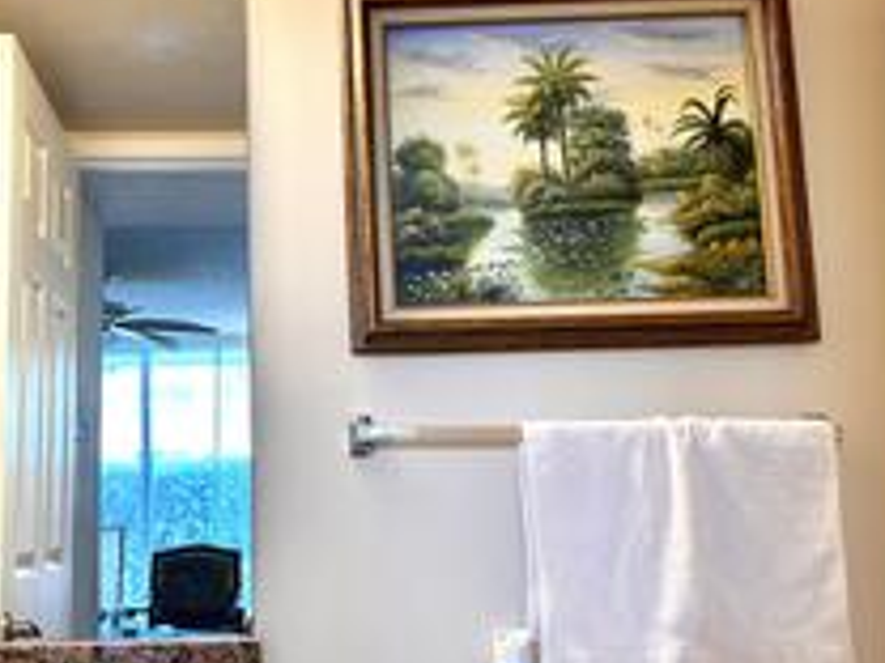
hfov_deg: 37.8
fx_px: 1278
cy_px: 298
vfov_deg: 29.1
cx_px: 302
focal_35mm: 50
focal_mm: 5.7
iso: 64
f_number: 1.5
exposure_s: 1/60
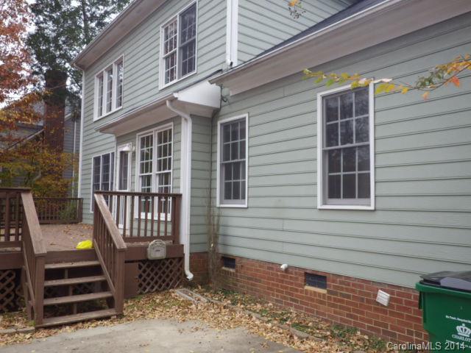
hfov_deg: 63.4
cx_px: 236
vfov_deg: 49.7
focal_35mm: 28
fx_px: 381
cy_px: 176
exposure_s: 1/125
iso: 125
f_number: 3.5
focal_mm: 5
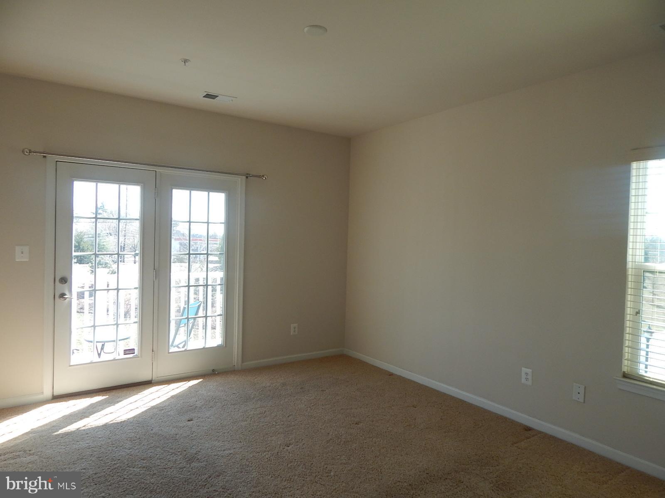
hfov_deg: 76.4
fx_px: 423
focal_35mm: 22
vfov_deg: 61.1
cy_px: 249
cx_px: 332
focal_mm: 4
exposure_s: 1/160
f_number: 3
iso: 125
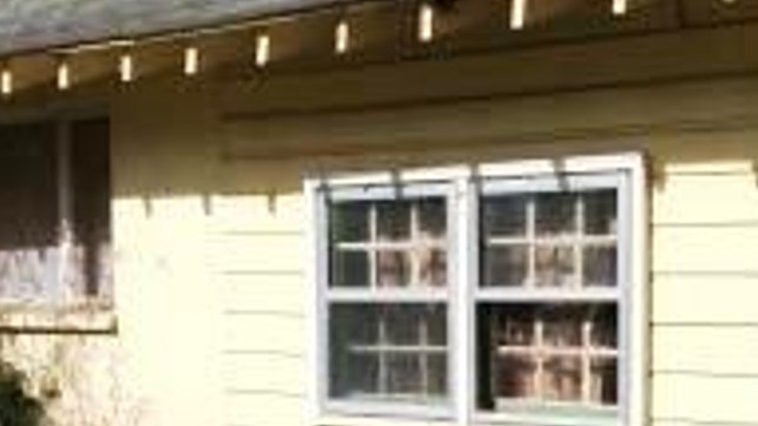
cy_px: 472
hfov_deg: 28.0
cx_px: 617
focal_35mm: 74
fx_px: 1487
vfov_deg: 15.8
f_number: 2.2
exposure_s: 1/3425
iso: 32
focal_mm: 4.15
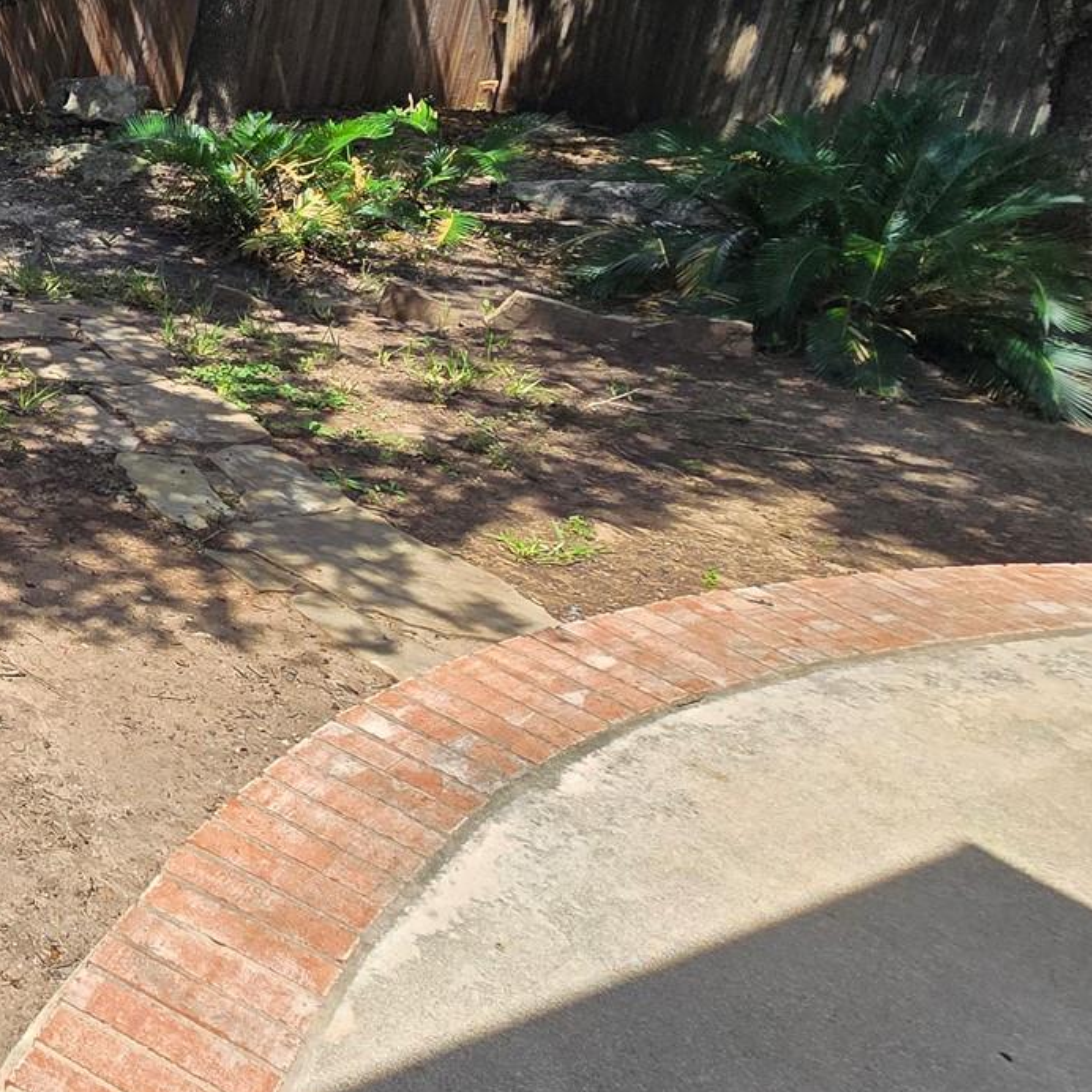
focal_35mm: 34
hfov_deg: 32.4
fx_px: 1213
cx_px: -410
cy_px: 327
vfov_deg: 47.3
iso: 50
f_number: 2.2
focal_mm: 2.2
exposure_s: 1/1307
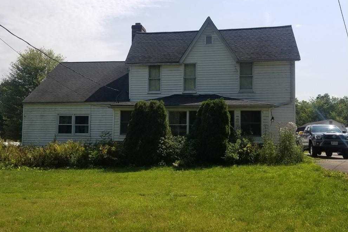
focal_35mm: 28
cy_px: 120
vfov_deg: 46.4
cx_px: 169
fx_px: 271
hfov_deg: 65.5
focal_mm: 4.25
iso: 50
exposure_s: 1/3480
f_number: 1.7
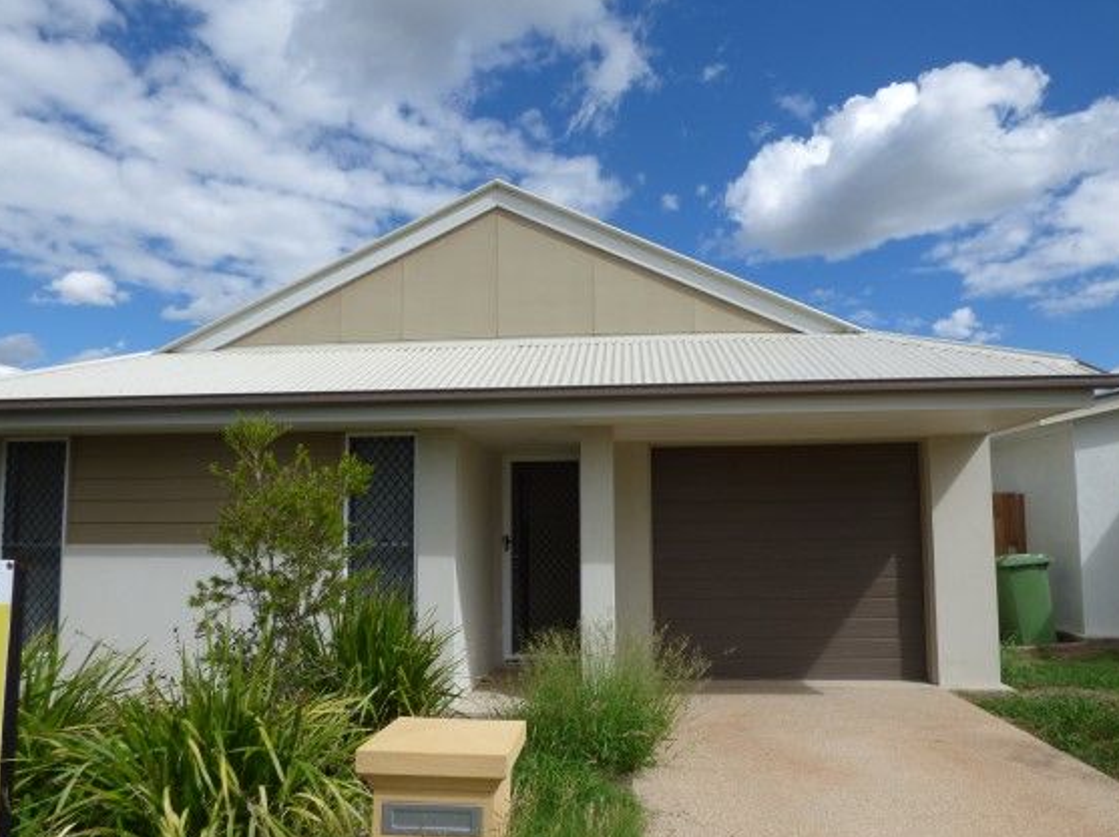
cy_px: 474
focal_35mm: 23
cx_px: 567
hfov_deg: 74.0
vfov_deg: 58.6
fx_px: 743
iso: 100
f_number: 3.2
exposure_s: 1/1600
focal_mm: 3.58
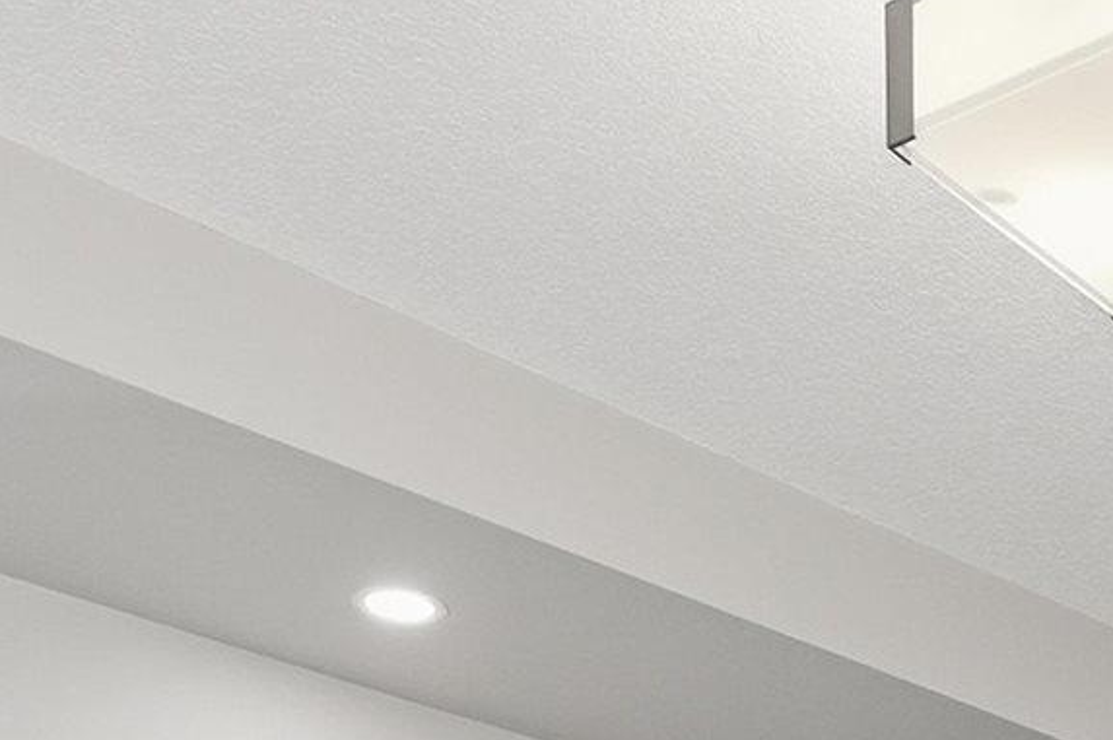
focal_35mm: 75
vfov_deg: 14.5
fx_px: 2317
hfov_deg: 25.3
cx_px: 1179
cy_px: 1563
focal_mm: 14
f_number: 8
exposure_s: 1/50
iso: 100
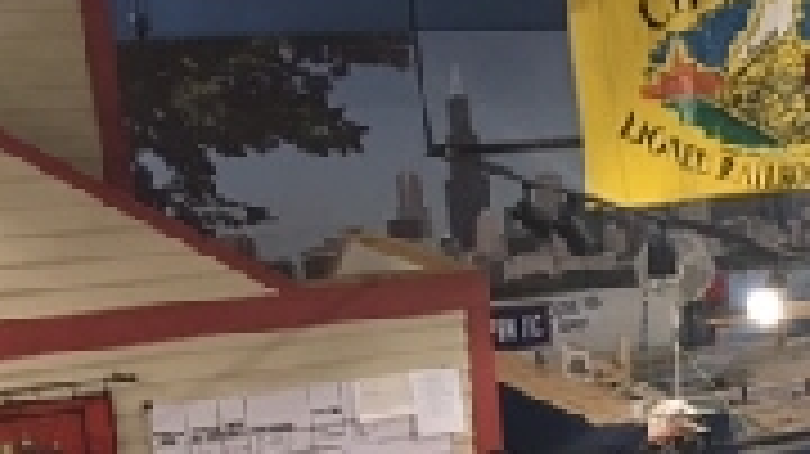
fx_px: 1889
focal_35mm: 88
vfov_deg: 13.2
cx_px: 1017
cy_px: 614
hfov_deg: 22.0
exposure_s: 1/15
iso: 64
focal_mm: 4.15
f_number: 2.2
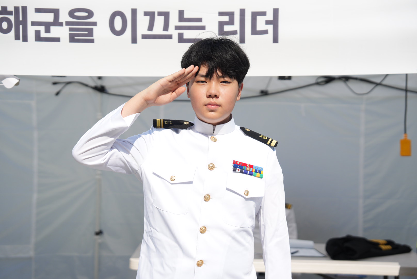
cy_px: 140
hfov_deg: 38.2
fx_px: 603
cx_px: 208
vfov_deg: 26.0
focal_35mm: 52
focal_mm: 52
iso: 400
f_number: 2.8
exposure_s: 1/8000
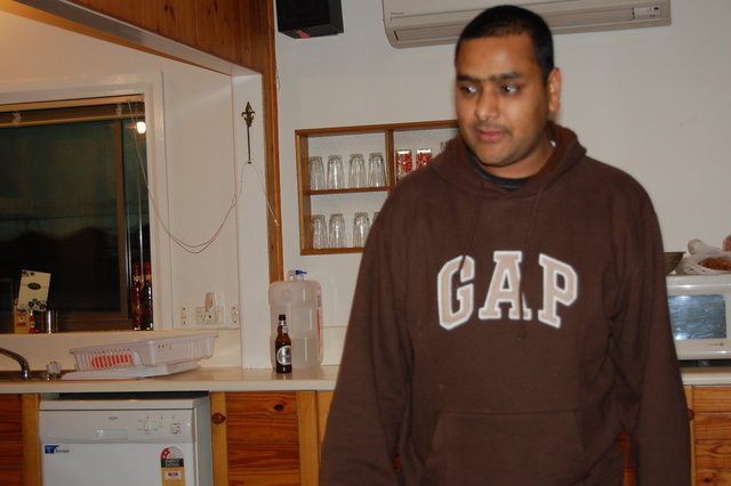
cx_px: 366
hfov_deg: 31.9
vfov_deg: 21.5
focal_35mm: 63
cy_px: 243
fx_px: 1279
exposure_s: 1/60
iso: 400
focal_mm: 42
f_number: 5.3
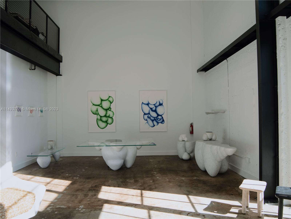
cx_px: 146
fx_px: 210
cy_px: 110
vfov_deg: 54.9
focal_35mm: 25
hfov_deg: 69.4
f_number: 6.7
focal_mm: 33
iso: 800
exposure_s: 1/125
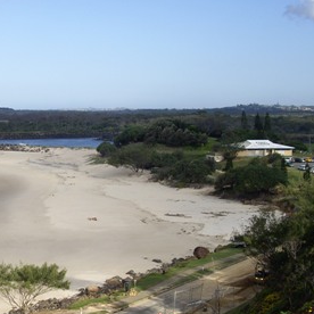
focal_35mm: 78
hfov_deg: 21.8
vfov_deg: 22.1
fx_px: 800
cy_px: 216
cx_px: 48
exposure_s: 1/125
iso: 64
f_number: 8
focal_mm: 7.9
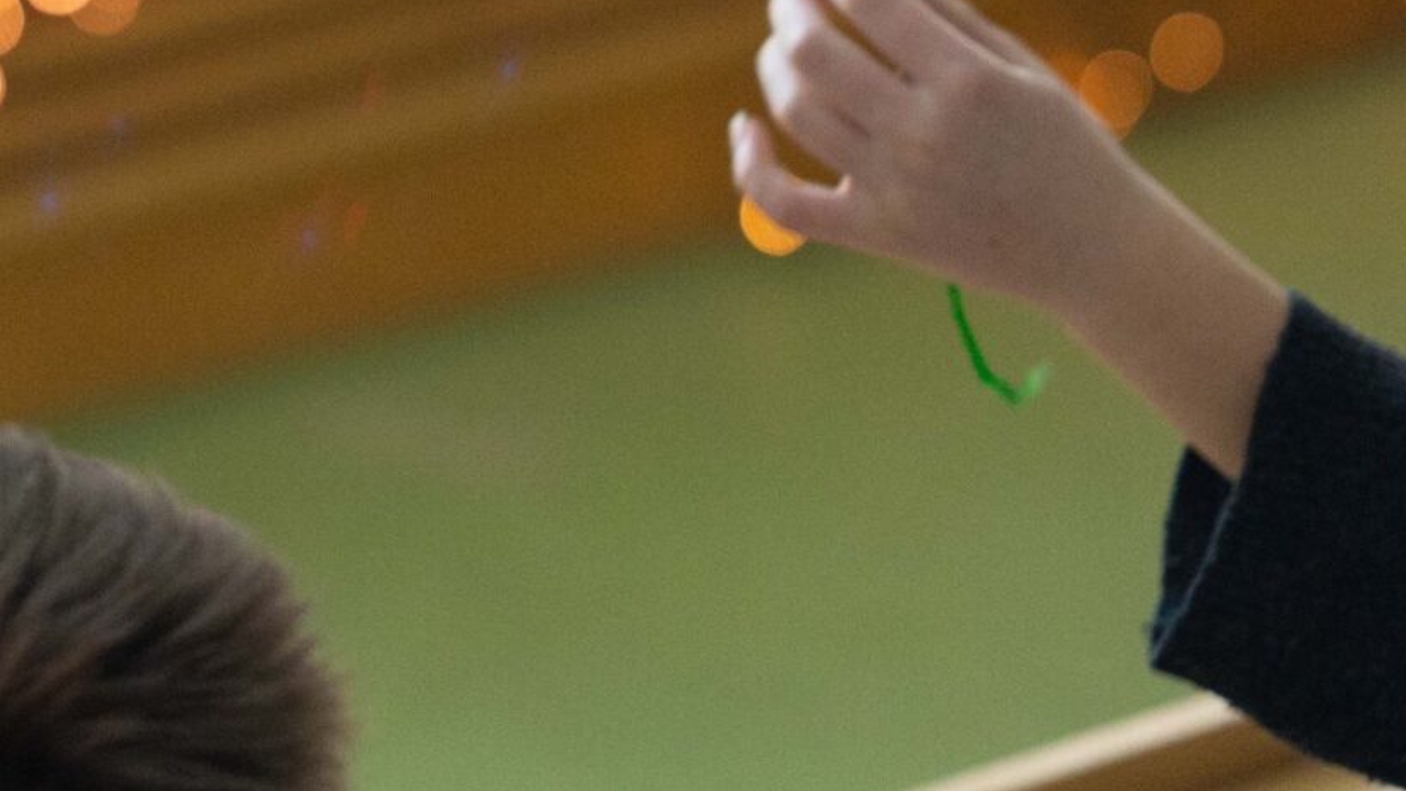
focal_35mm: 278
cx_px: -96
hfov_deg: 7.7
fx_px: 10366
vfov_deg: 4.3
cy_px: -478
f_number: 2.2
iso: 2000
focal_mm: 85
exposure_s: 1/80
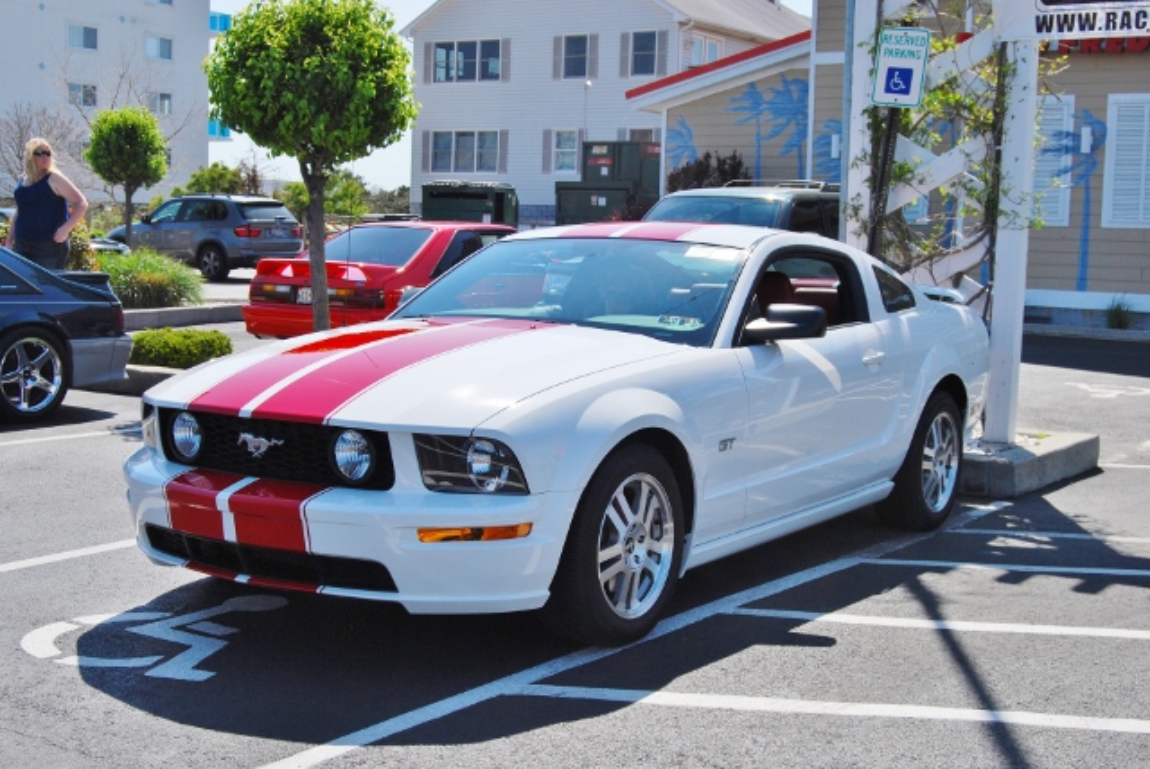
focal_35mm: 48
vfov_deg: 28.1
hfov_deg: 41.1
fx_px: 1535
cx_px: 575
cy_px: 384
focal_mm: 32
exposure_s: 1/400
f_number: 10
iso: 200
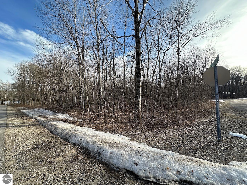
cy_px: 92
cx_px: 124
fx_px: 100
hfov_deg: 102.1
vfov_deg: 85.7
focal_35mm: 14
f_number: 2.2
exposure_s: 1/493
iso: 40
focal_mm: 2.22
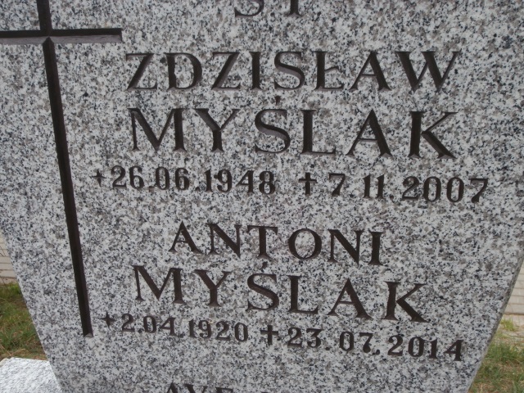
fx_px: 575
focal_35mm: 38
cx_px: 262
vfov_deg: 37.7
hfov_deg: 49.0
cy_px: 196
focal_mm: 6.67
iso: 100
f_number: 3.9
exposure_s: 1/250
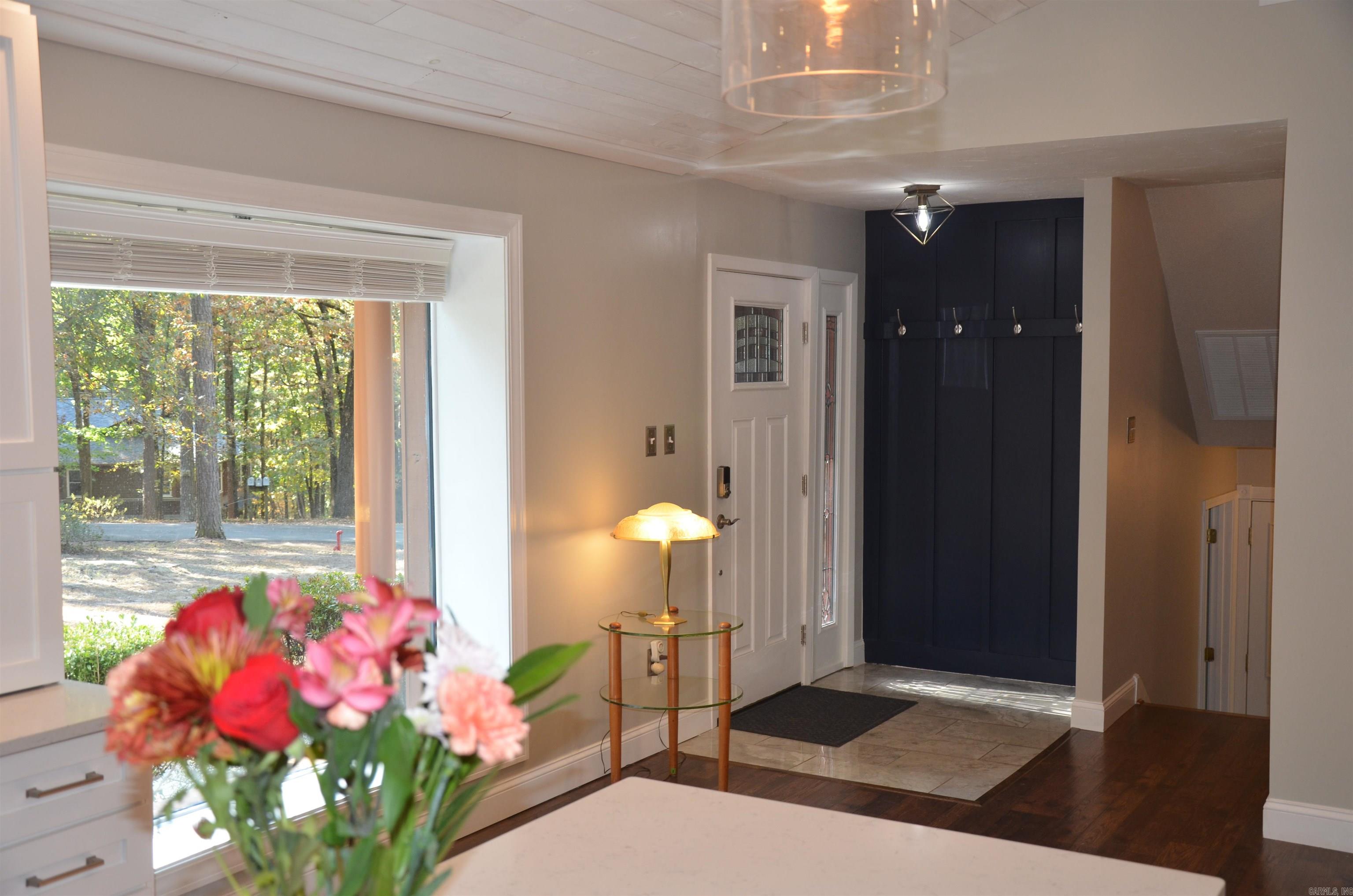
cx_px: 676
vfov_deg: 35.3
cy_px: 448
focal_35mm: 38
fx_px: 1406
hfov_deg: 51.4
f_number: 4
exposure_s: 1/60
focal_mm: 25
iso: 450
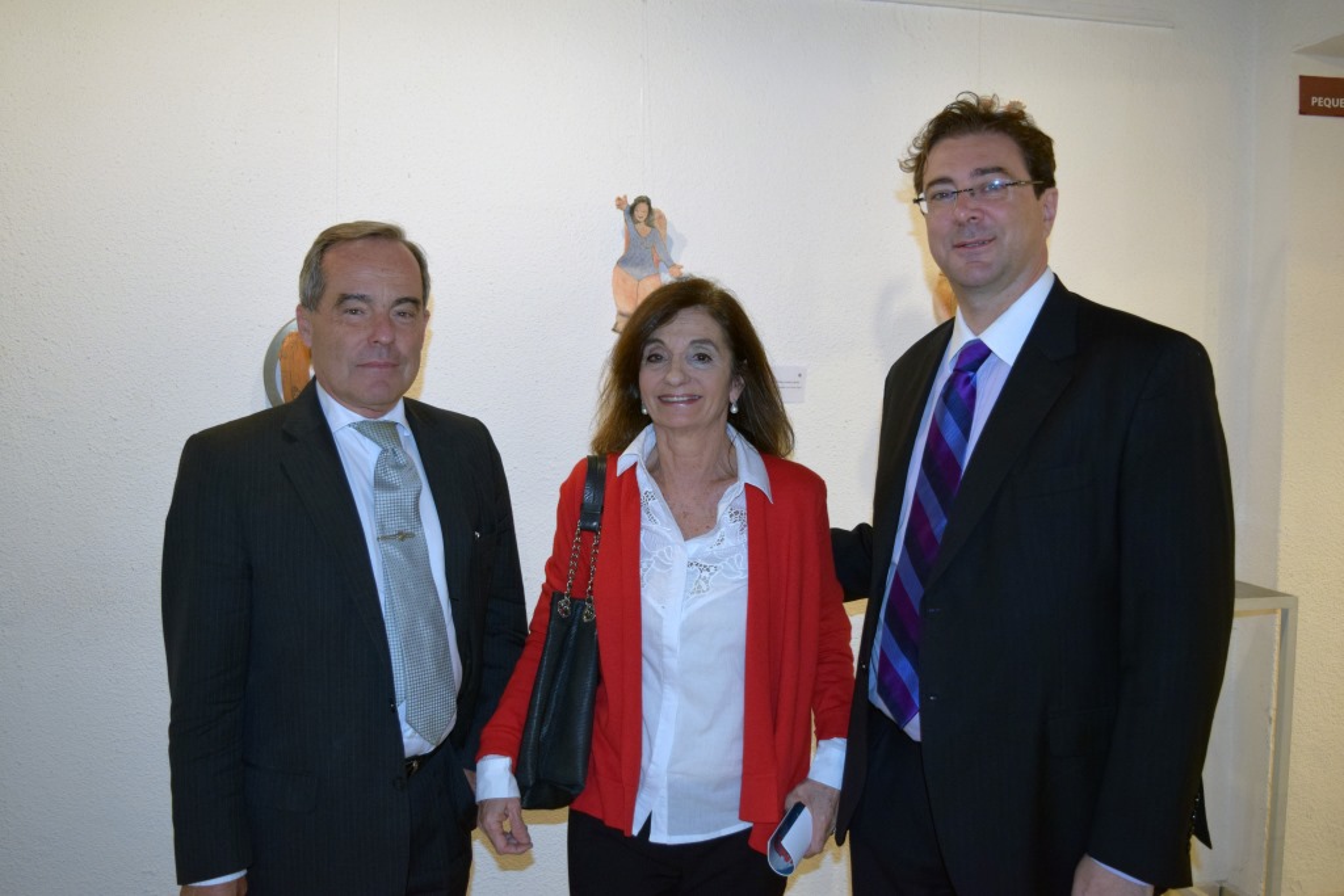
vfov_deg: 38.4
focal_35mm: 34
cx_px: 672
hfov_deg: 55.1
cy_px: 448
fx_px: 1288
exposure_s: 1/60
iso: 900
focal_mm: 23
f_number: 3.8
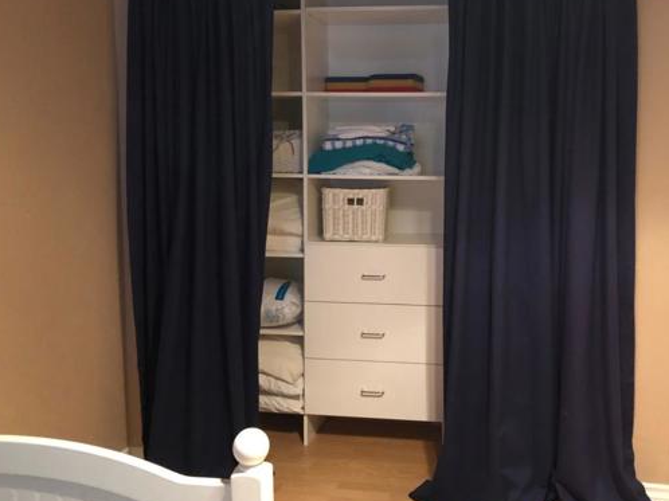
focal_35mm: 36
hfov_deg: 50.9
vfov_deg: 39.6
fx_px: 695
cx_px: 416
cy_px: 219
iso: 100
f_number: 1.8
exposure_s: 1/4
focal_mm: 3.99
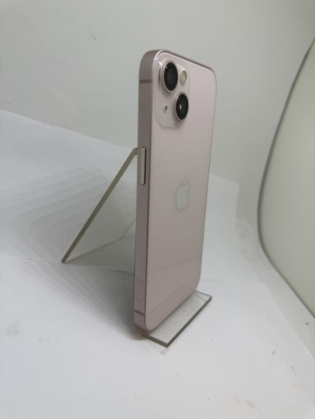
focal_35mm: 24
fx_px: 291
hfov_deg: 56.8
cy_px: 210
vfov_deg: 71.6
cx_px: 158
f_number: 1.78
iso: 80
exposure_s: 1/336
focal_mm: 6.76
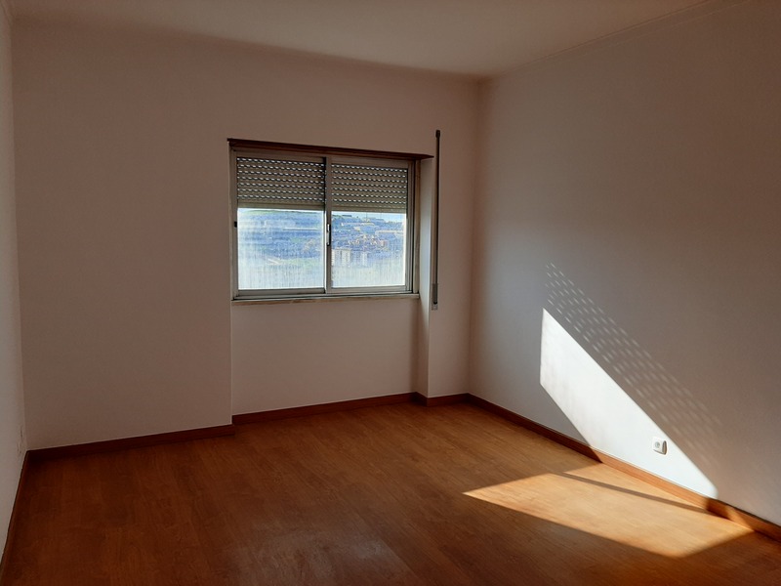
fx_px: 609
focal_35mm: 27
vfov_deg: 51.4
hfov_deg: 65.3
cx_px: 390
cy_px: 293
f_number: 1.7
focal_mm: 3.93
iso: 40
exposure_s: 1/1242
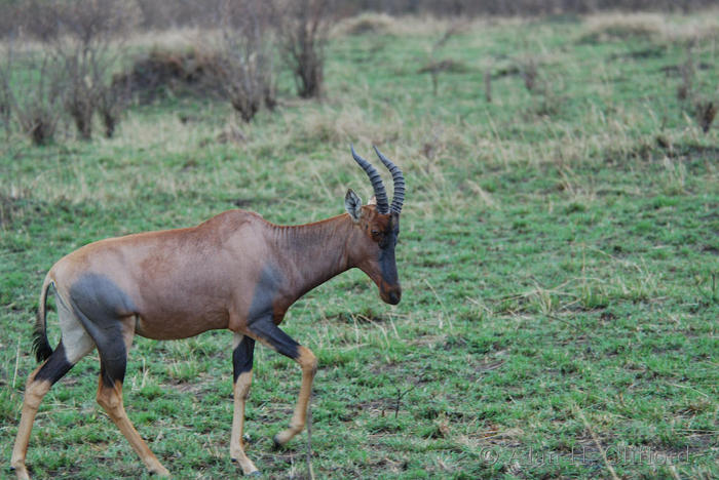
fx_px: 4947
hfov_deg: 8.3
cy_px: 240
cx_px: 360
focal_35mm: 248
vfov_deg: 5.6
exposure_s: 1/100
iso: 280
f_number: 5.3
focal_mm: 165
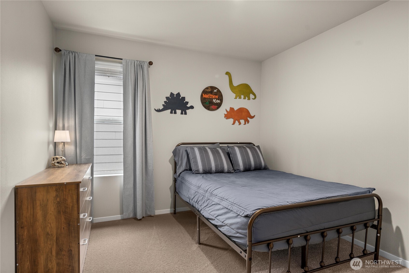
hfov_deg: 86.9
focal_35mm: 19
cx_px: 204
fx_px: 216
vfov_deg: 64.6
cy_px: 136
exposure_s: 1/6
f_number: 7.1
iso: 1000
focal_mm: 19
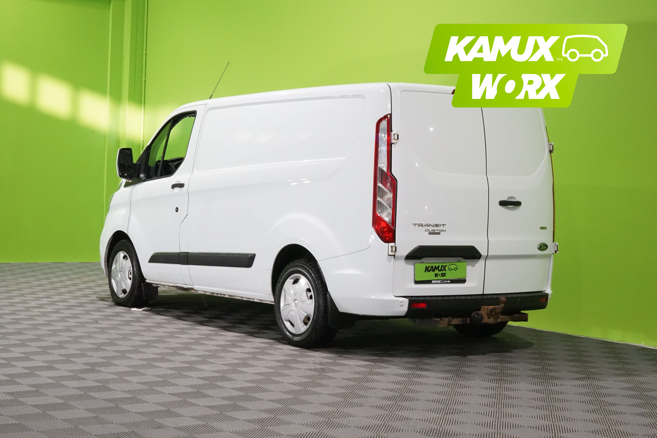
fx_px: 1095
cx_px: 328
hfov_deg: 33.4
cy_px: 219
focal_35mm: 60
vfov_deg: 22.6
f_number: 25
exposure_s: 1/20
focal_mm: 60
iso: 6400
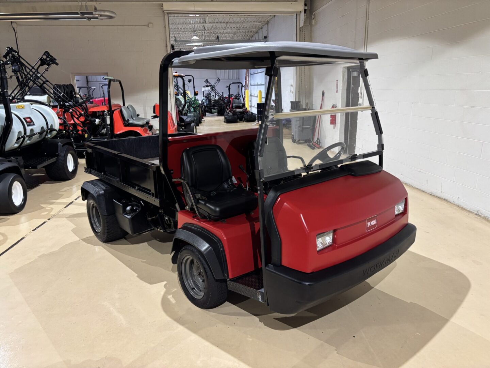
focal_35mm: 26
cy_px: 184
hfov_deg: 67.3
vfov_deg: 53.1
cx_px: 245
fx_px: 368
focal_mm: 5.96
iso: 250
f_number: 1.6
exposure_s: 1/60
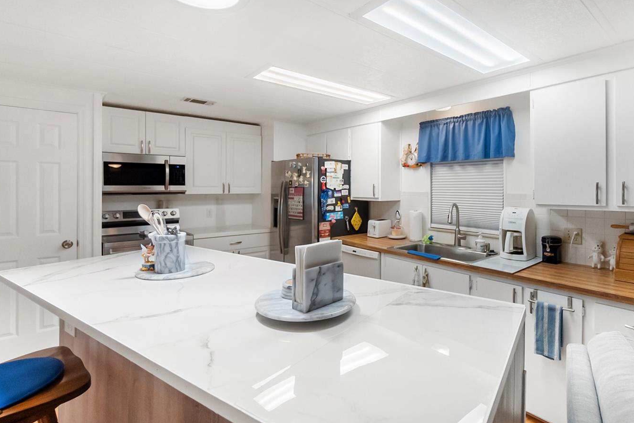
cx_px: 359
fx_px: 317
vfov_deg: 67.2
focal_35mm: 18
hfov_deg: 89.5
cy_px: 186
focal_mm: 10
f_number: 4
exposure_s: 1/500
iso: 1600
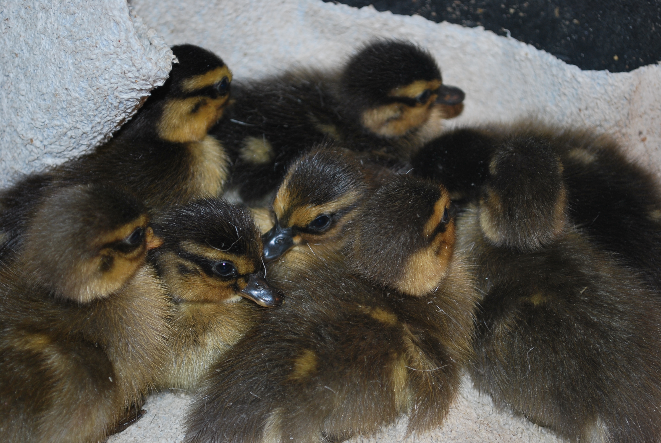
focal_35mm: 82
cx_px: 330
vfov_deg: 16.6
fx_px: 1518
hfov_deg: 24.6
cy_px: 222
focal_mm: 55
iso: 200
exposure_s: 1/60
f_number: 5.6
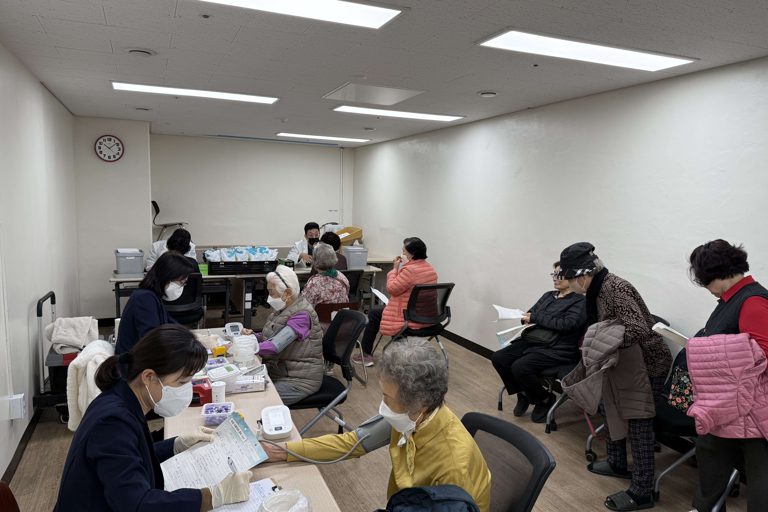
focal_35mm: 25
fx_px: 533
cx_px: 384
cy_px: 253
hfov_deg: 71.5
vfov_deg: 51.3
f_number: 1.78
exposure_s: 1/120
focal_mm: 6.76
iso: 80
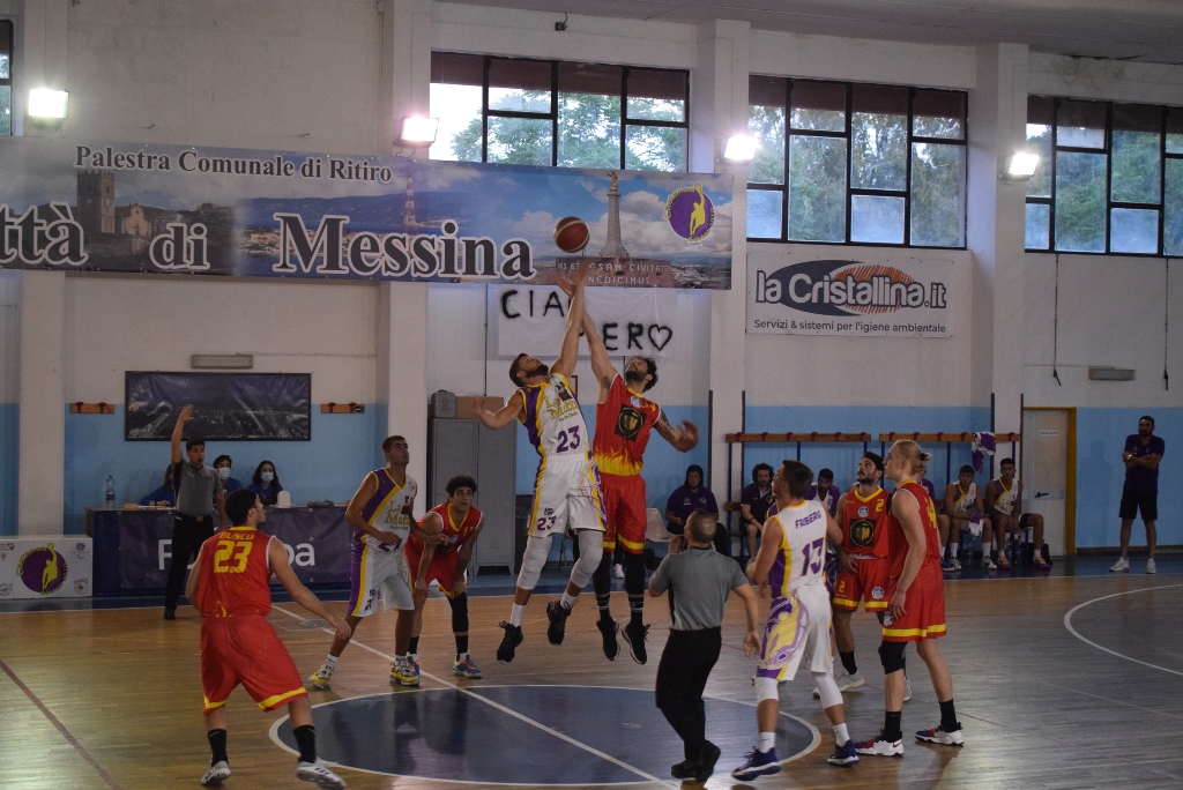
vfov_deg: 22.7
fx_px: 1973
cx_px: 592
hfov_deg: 33.4
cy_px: 395
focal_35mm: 60
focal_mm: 40
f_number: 5
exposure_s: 1/200
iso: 3200
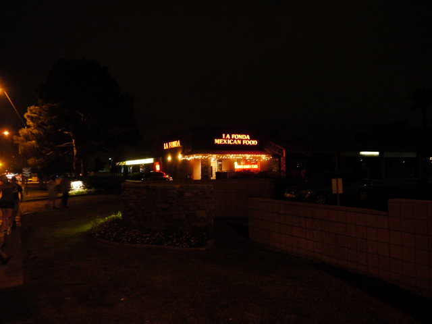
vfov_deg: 46.8
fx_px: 374
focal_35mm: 30
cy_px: 162
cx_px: 216
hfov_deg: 60.0
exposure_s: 1/13
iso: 1600
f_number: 4.1
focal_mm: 15
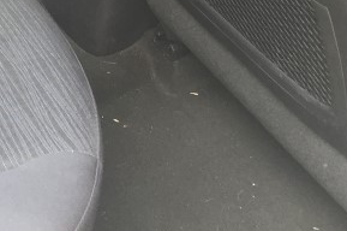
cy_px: -180
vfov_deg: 11.8
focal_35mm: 107
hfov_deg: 17.9
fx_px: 1030
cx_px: -96
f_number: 2.2
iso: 40
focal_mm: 4.15
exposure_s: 1/60
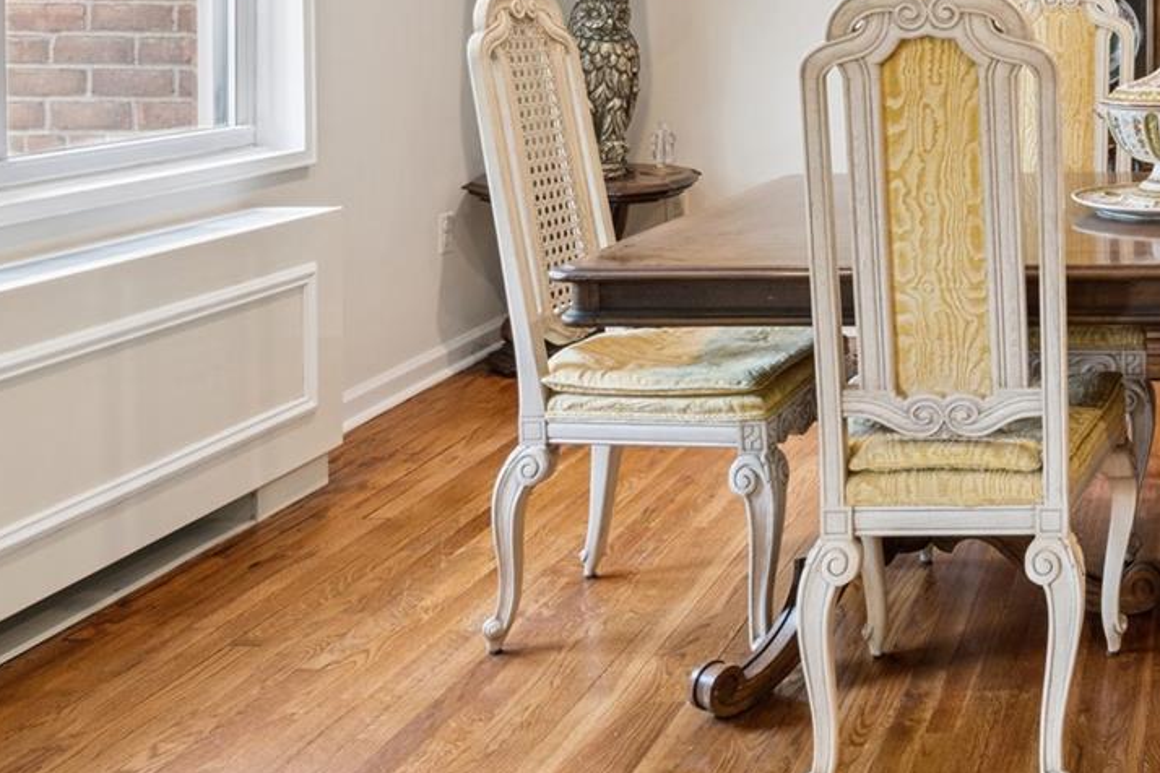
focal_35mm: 43
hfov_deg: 40.4
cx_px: 1134
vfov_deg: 29.1
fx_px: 1385
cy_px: -9
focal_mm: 15
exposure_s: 1/6
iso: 640
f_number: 14
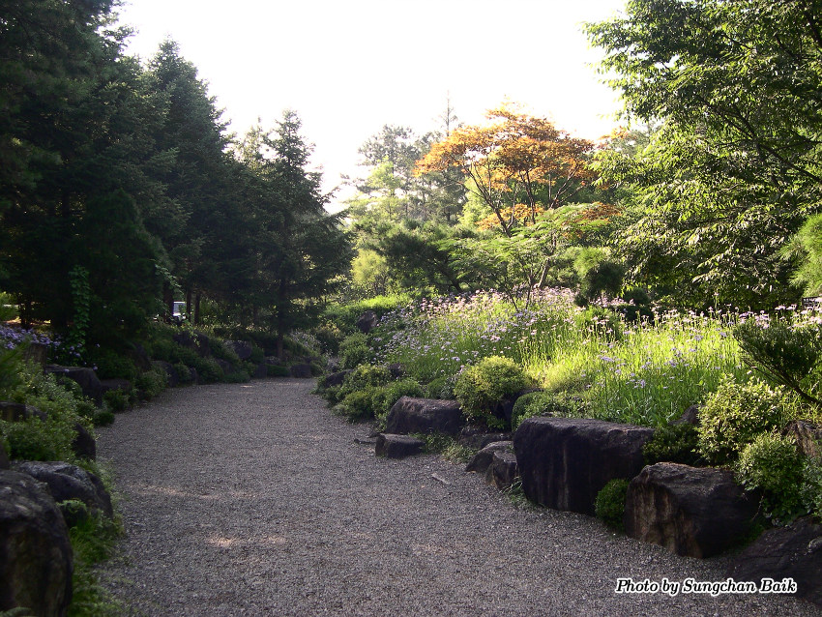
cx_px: 411
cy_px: 308
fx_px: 903
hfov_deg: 49.0
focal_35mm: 38
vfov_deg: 37.7
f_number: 2.8
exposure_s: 1/320
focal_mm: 8
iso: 100
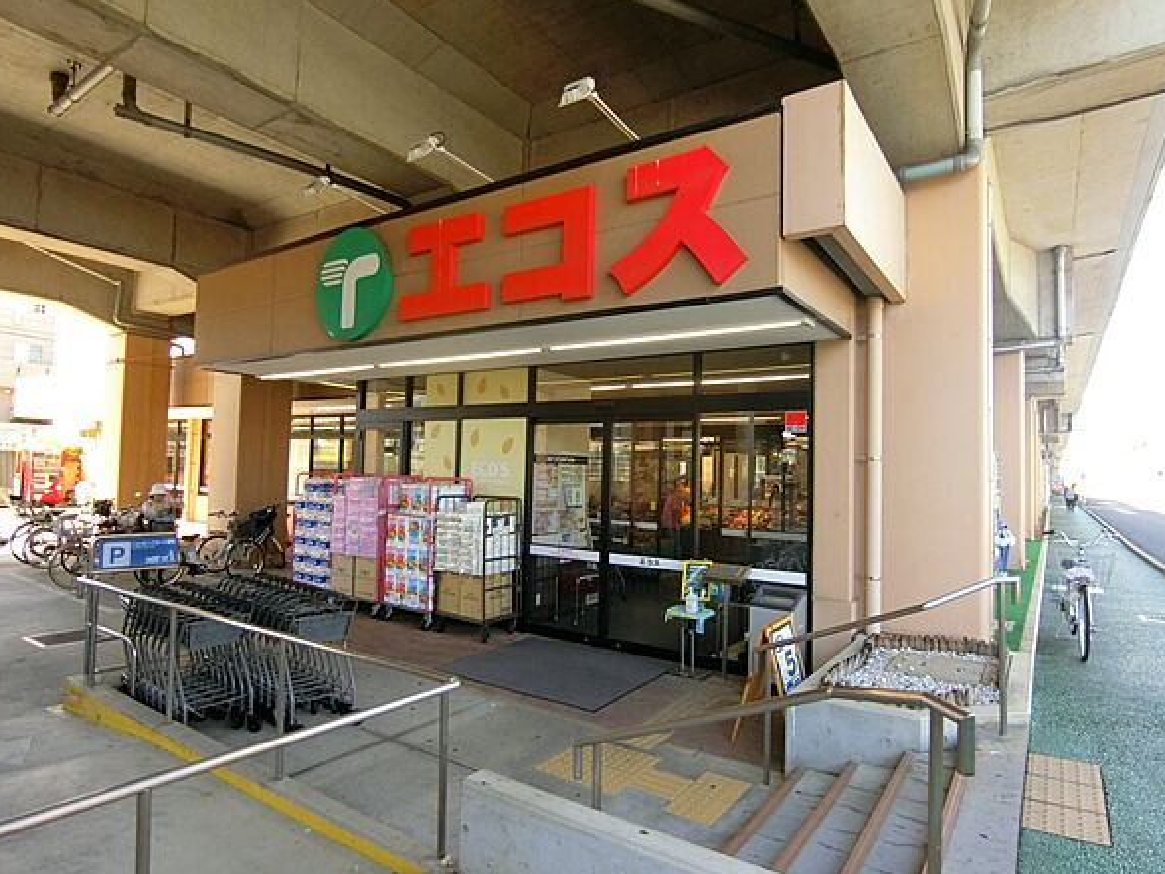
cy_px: 452
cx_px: 591
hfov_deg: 81.7
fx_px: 673
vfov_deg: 66.0
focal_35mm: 20
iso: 400
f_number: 6.9
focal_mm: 4.06
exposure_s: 1/100
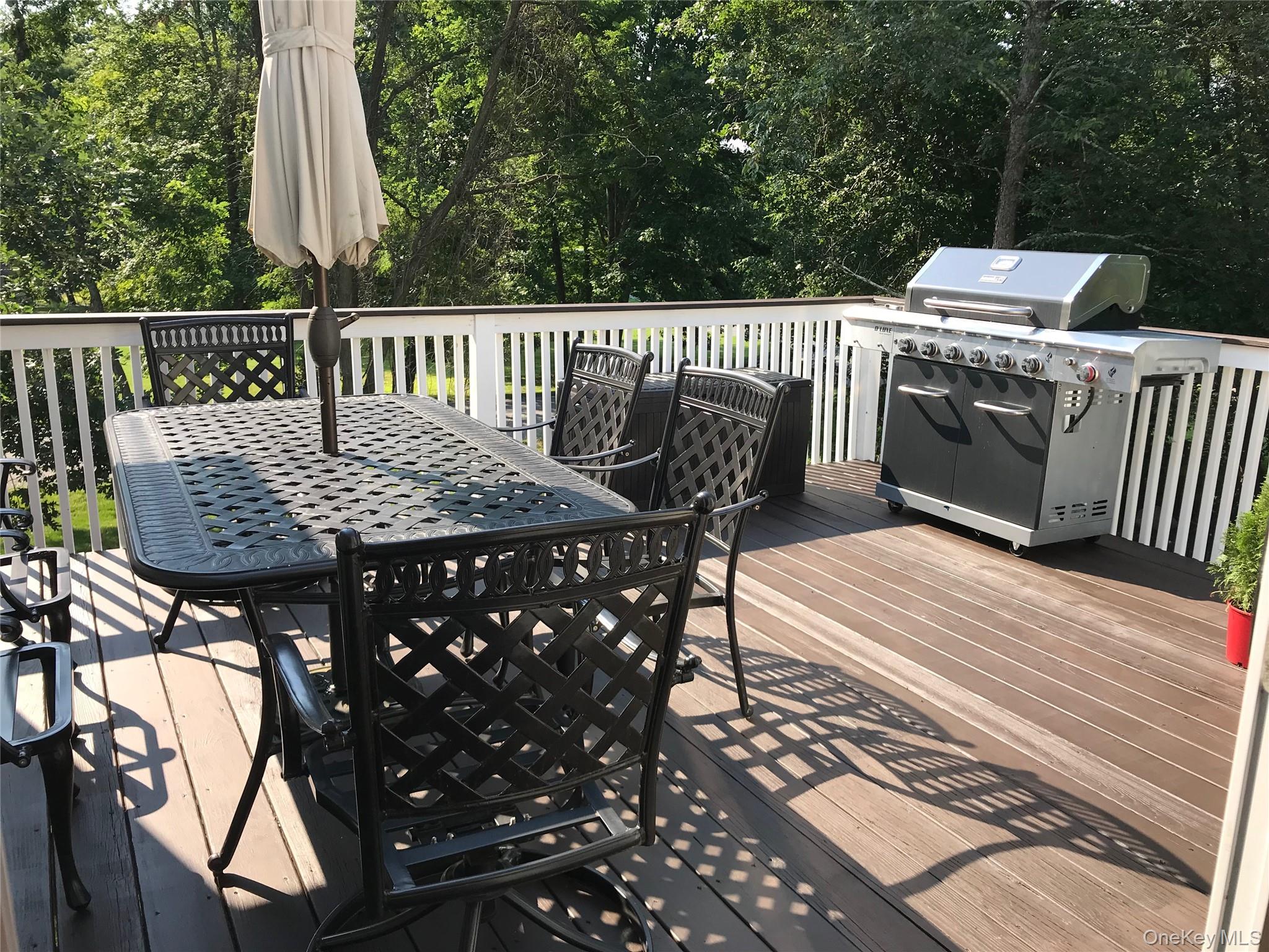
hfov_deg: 63.4
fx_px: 1026
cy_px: 476
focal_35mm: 28
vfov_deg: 49.7
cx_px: 634
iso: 20
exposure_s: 1/748
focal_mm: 3.99
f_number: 1.8
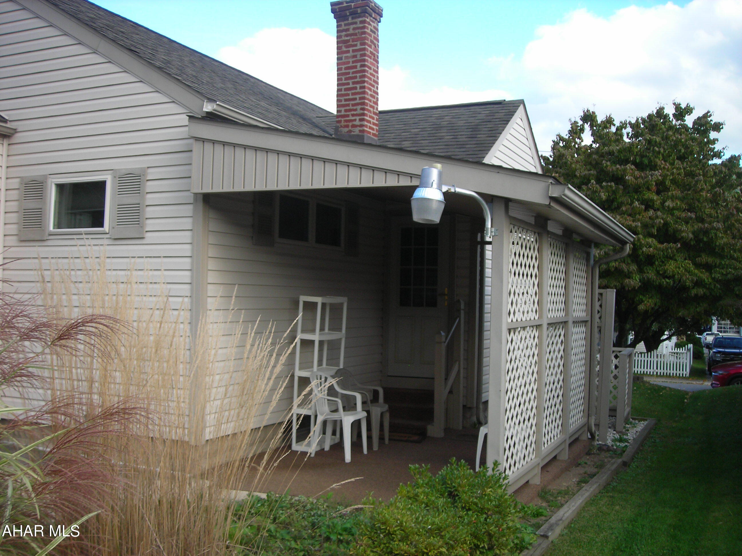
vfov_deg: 37.7
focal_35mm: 38
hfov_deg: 49.0
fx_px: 815
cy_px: 278
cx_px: 371
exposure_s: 1/176
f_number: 3.2
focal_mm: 6.3
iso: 50
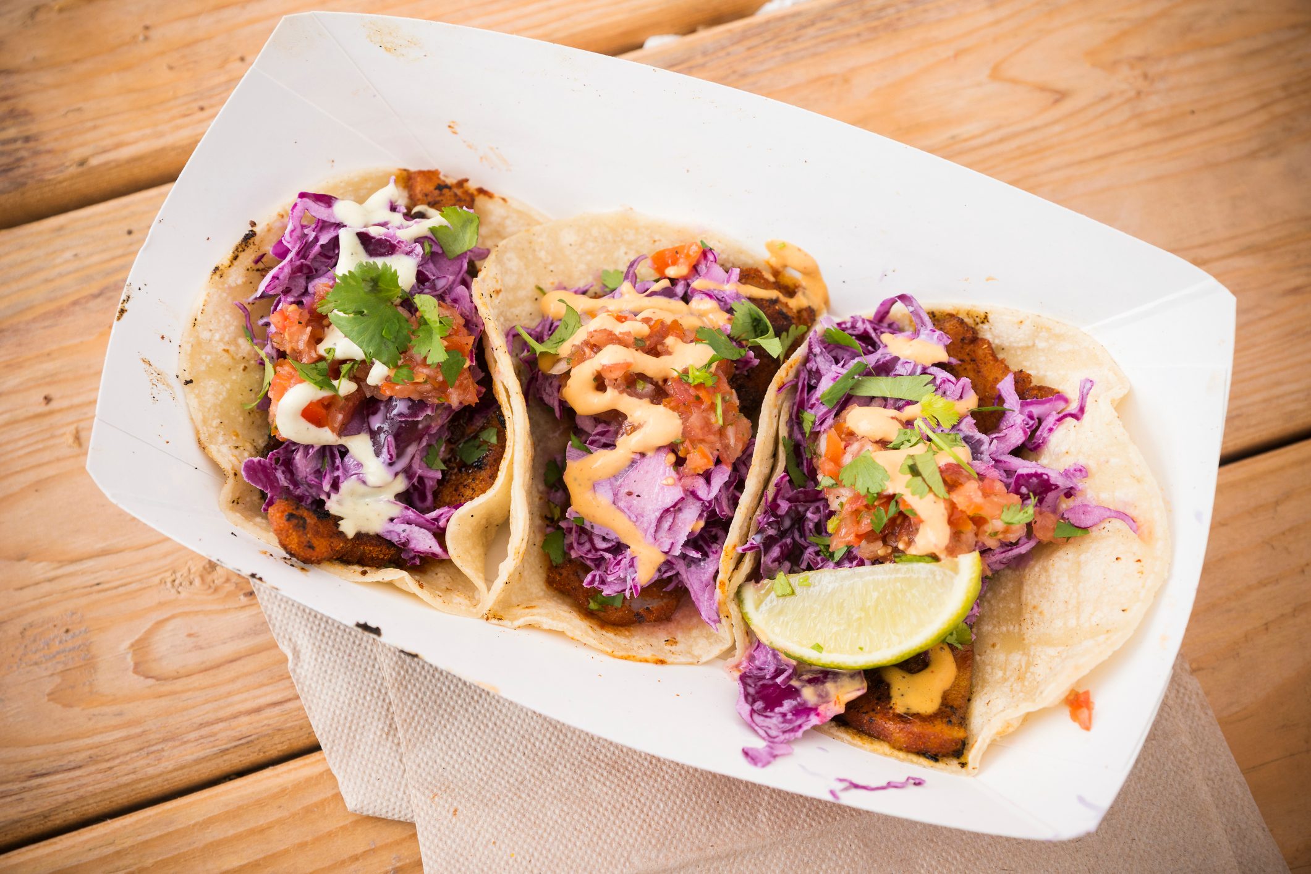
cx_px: 656
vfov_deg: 27.0
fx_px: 1821
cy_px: 437
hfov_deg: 39.6
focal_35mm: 50
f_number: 5.6
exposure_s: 1/90
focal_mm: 50
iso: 500
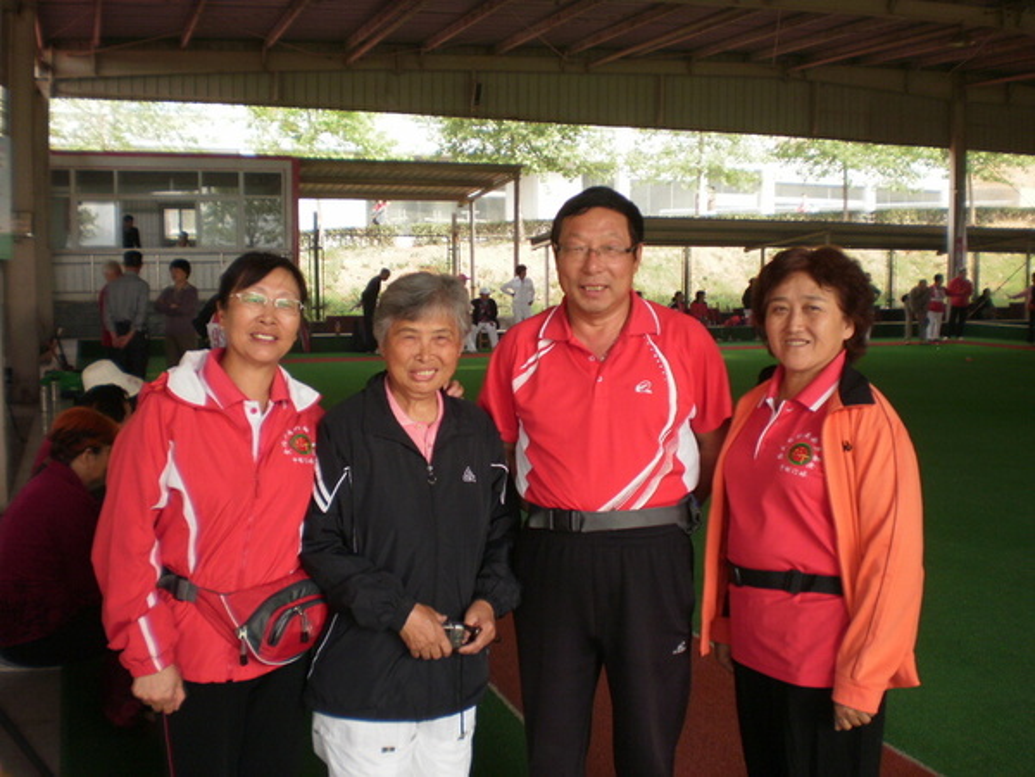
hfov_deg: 51.4
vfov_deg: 39.7
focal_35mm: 36
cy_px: 388
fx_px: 1076
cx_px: 518
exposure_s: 1/200
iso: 100
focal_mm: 6.3
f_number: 3.1
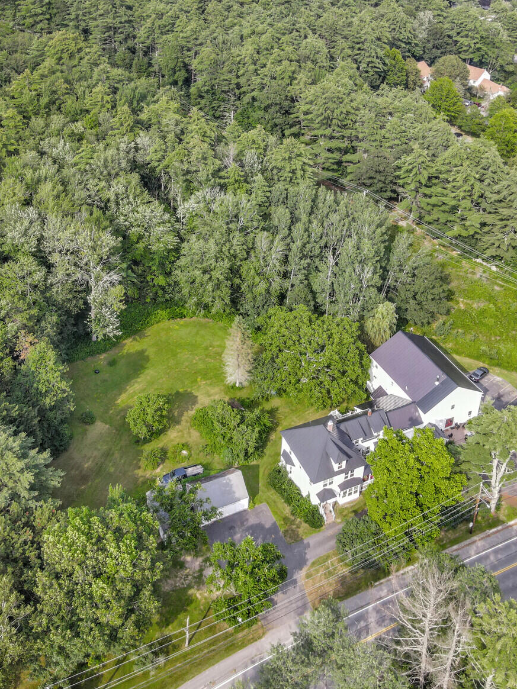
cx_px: 271
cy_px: 349
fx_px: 657
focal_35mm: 33
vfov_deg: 55.4
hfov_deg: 42.9
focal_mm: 4.5
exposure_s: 1/320
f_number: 2.8
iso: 200
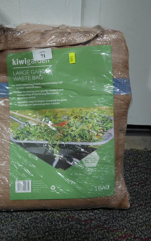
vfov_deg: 49.3
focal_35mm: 40
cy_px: 120
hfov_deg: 32.0
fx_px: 263
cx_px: 64
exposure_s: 1/80
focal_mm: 18
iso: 200
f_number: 4
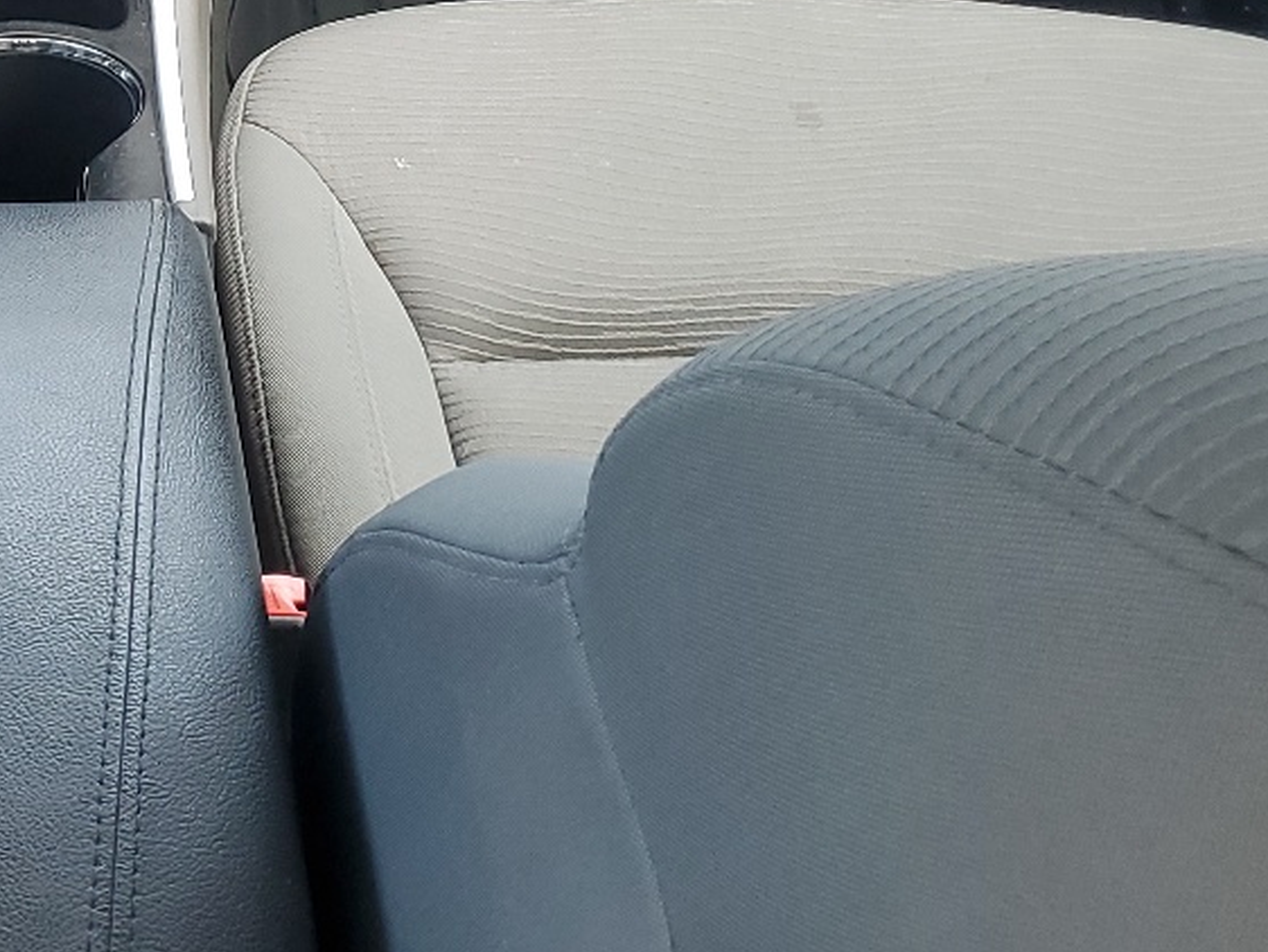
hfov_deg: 24.4
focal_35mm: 74
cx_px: -160
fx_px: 2712
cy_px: -142
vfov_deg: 19.0
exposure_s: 1/120
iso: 59
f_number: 1.5
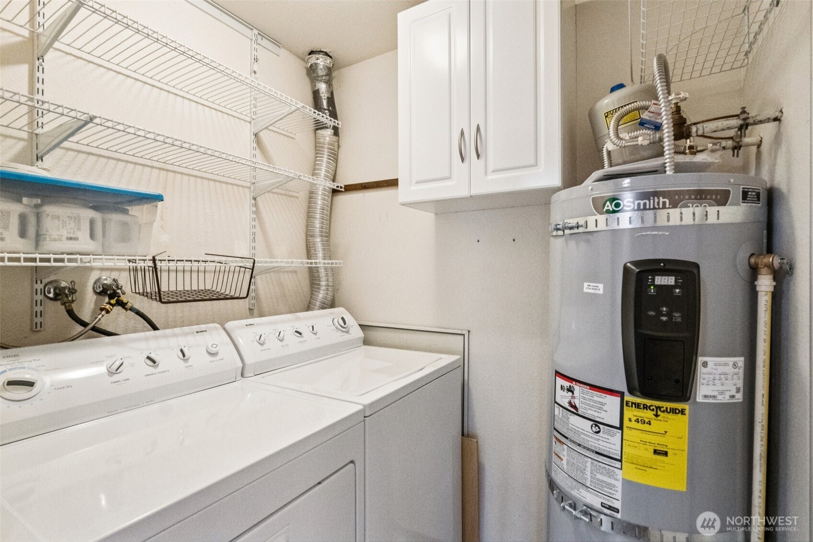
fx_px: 406
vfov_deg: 67.4
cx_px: 406
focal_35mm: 18
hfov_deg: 90.0
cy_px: 271
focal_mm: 12
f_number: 9
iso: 5000
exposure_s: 1/30
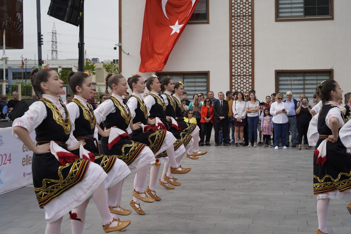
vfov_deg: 25.5
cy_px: 117
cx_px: 176
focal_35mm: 53
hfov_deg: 37.5
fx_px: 517
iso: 100
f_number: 4.5
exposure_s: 1/500
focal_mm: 53
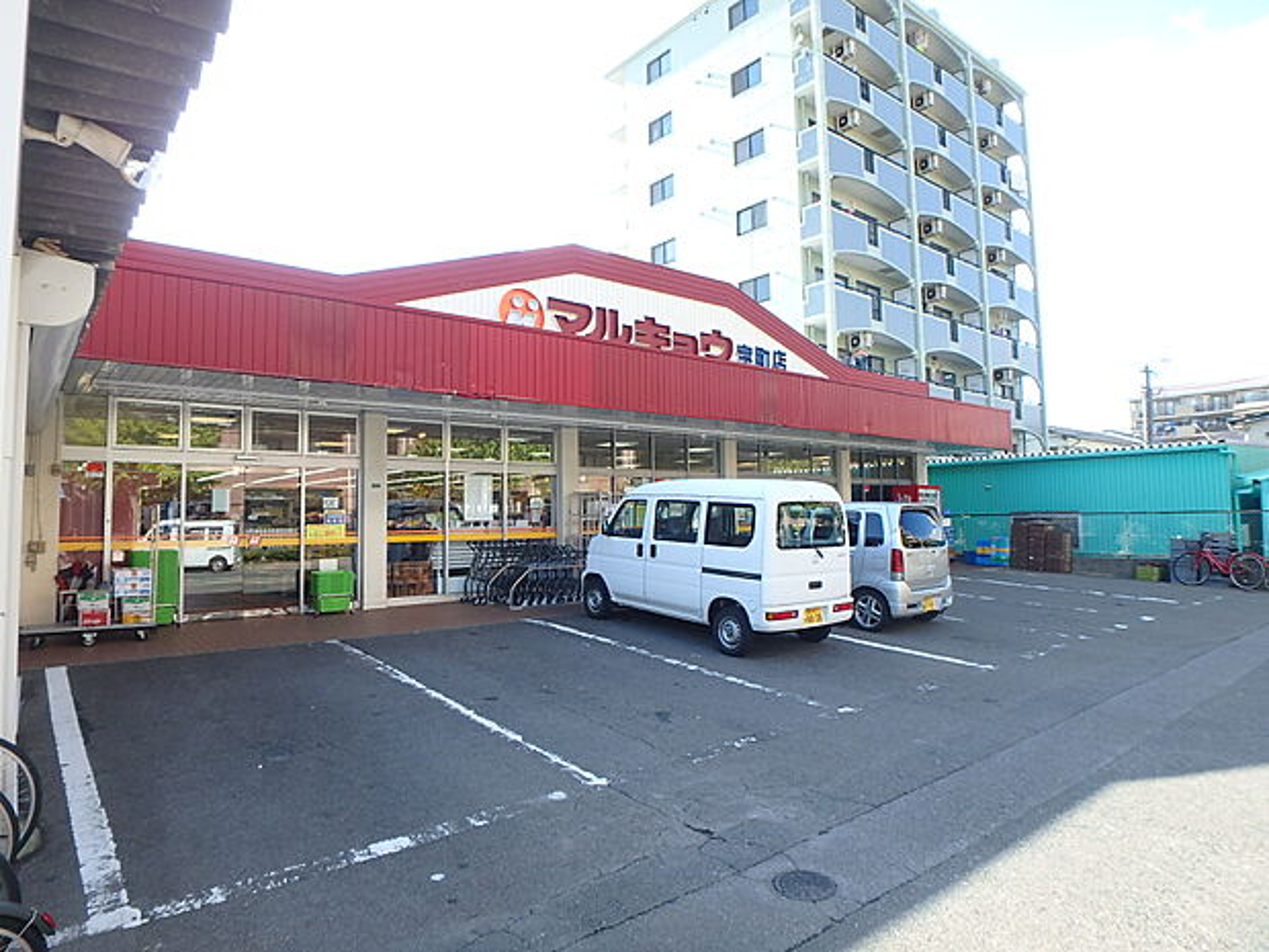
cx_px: 634
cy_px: 476
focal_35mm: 21
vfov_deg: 63.4
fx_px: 770
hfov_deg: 79.0
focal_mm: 3.7
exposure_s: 1/200
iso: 125
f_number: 3.5
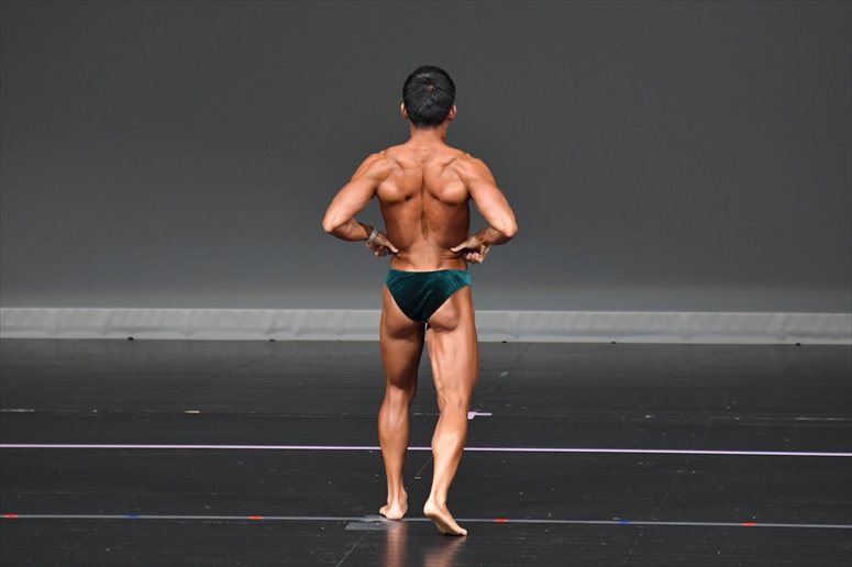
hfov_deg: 6.5
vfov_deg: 4.4
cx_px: 426
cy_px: 284
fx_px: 7451
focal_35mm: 315
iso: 4000
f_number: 5.6
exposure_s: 1/400
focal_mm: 210
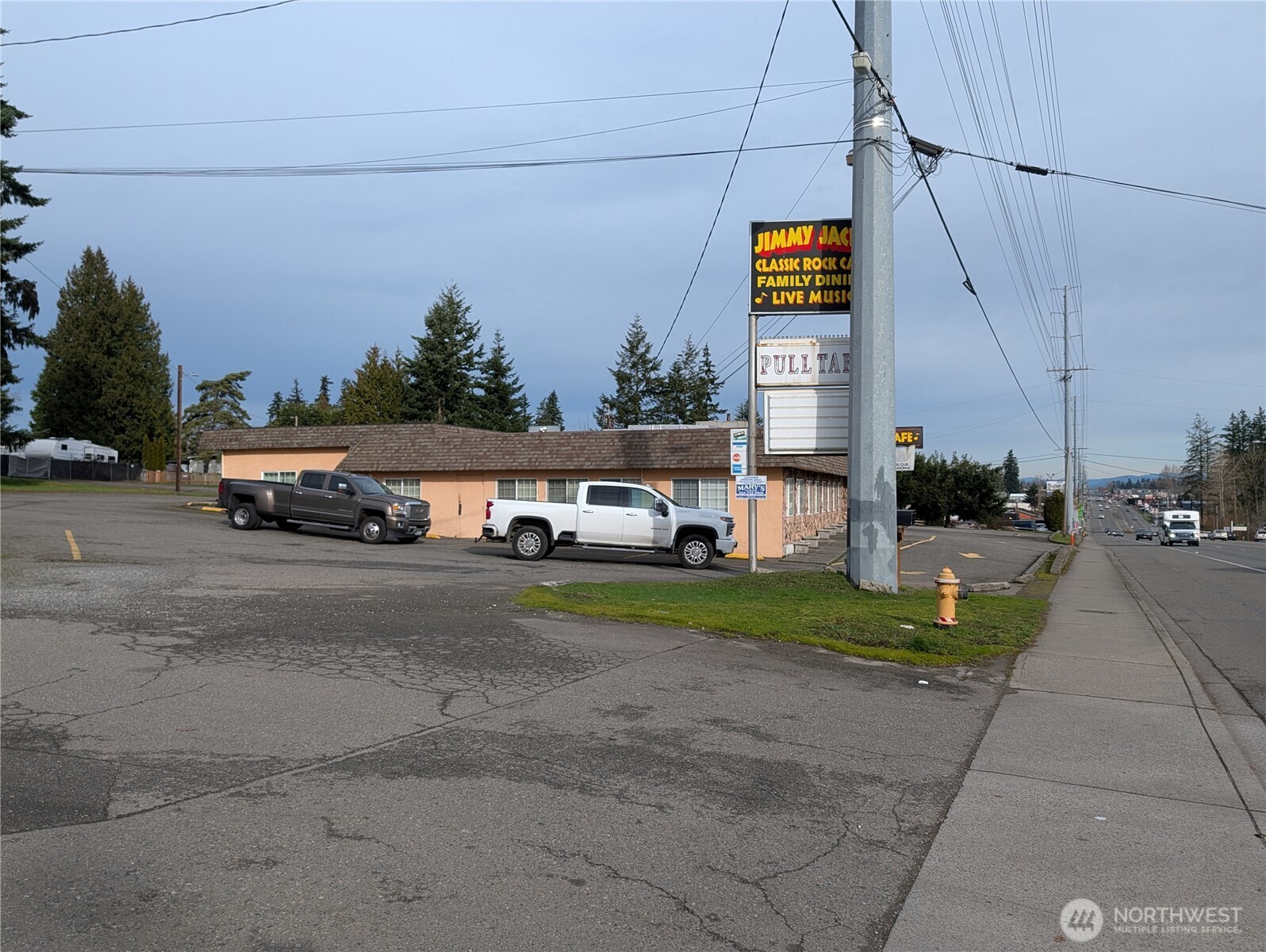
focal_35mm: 24
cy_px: 476
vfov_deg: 56.9
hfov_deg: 71.5
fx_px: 879
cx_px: 633
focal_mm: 6.9
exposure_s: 1/962
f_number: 1.68
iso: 20
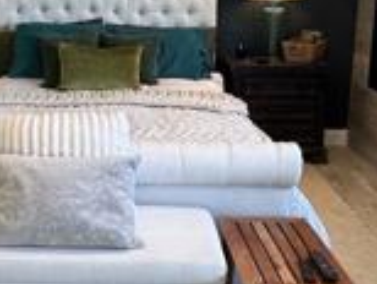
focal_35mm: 58
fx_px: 633
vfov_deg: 25.0
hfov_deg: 32.8
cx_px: 115
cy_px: 69
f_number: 2.2
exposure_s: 1/60
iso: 200
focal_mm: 2.22
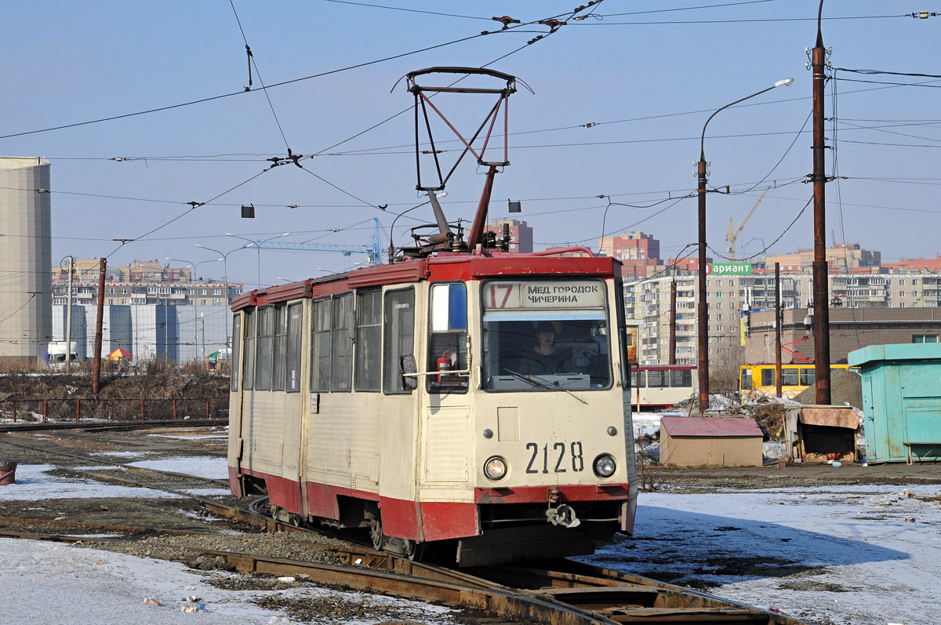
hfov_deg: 19.5
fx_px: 2741
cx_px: 470
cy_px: 312
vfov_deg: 13.0
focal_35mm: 105
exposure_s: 1/320
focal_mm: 70
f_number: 18
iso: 320
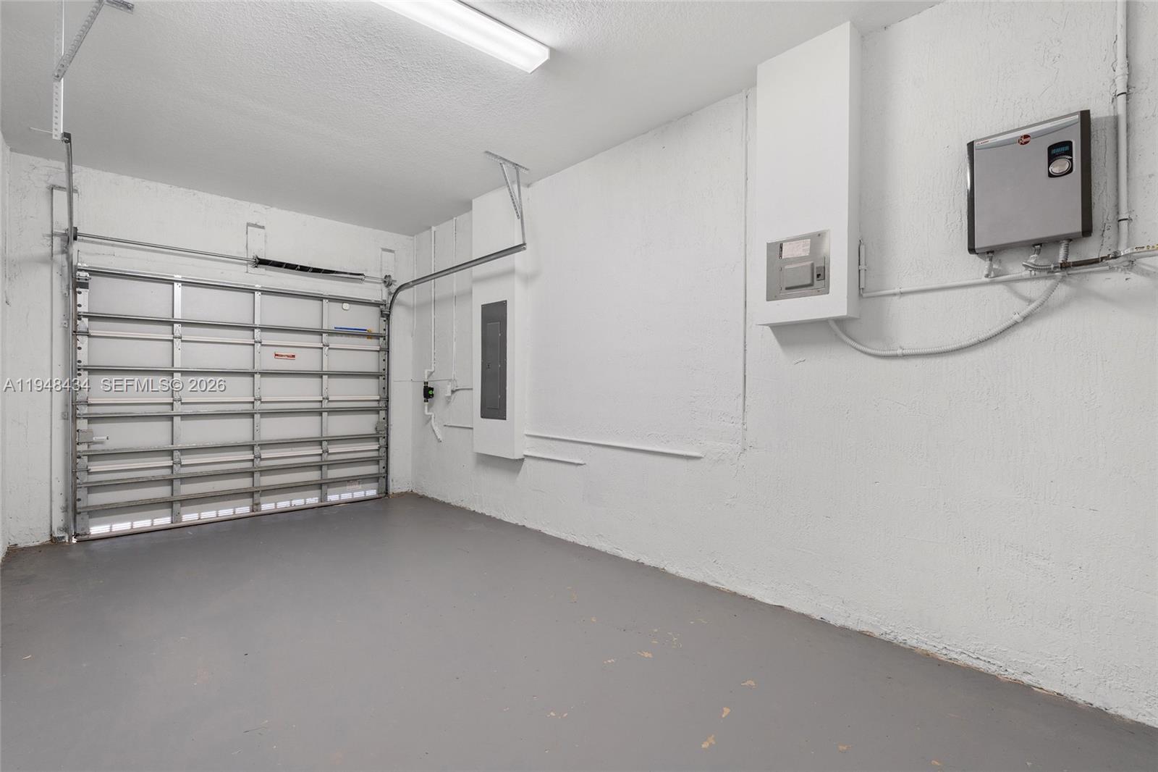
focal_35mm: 16
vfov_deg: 73.7
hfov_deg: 96.7
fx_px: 515
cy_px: 386
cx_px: 579
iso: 250
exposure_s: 1/3
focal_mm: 16
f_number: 9
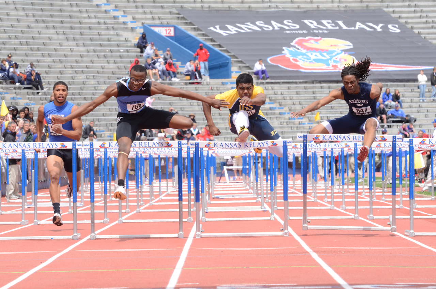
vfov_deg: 5.1
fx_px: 3263
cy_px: 144
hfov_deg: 7.6
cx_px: 218
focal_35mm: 270
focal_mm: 180
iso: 800
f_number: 11
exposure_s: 1/1000
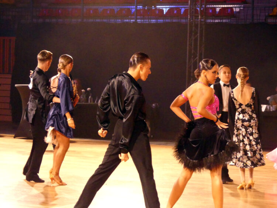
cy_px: 104
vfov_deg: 12.5
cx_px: 138
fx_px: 953
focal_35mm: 119
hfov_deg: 16.5
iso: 2000
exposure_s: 1/80
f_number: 2.8
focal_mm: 21.4
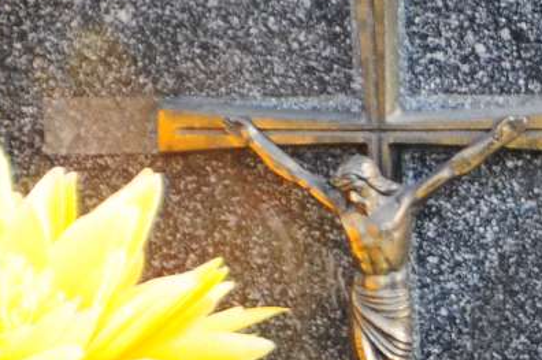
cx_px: 1434
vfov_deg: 1.5
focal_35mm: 909
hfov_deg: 2.3
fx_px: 13669
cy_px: 427
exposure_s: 1/100
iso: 320
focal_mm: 112
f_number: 7.1
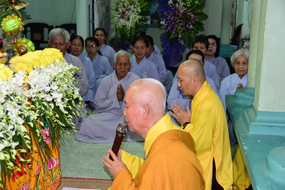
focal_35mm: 48
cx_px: 142
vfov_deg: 28.1
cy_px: 95
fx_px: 380
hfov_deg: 41.1
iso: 1000
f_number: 4
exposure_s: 1/40
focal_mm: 48
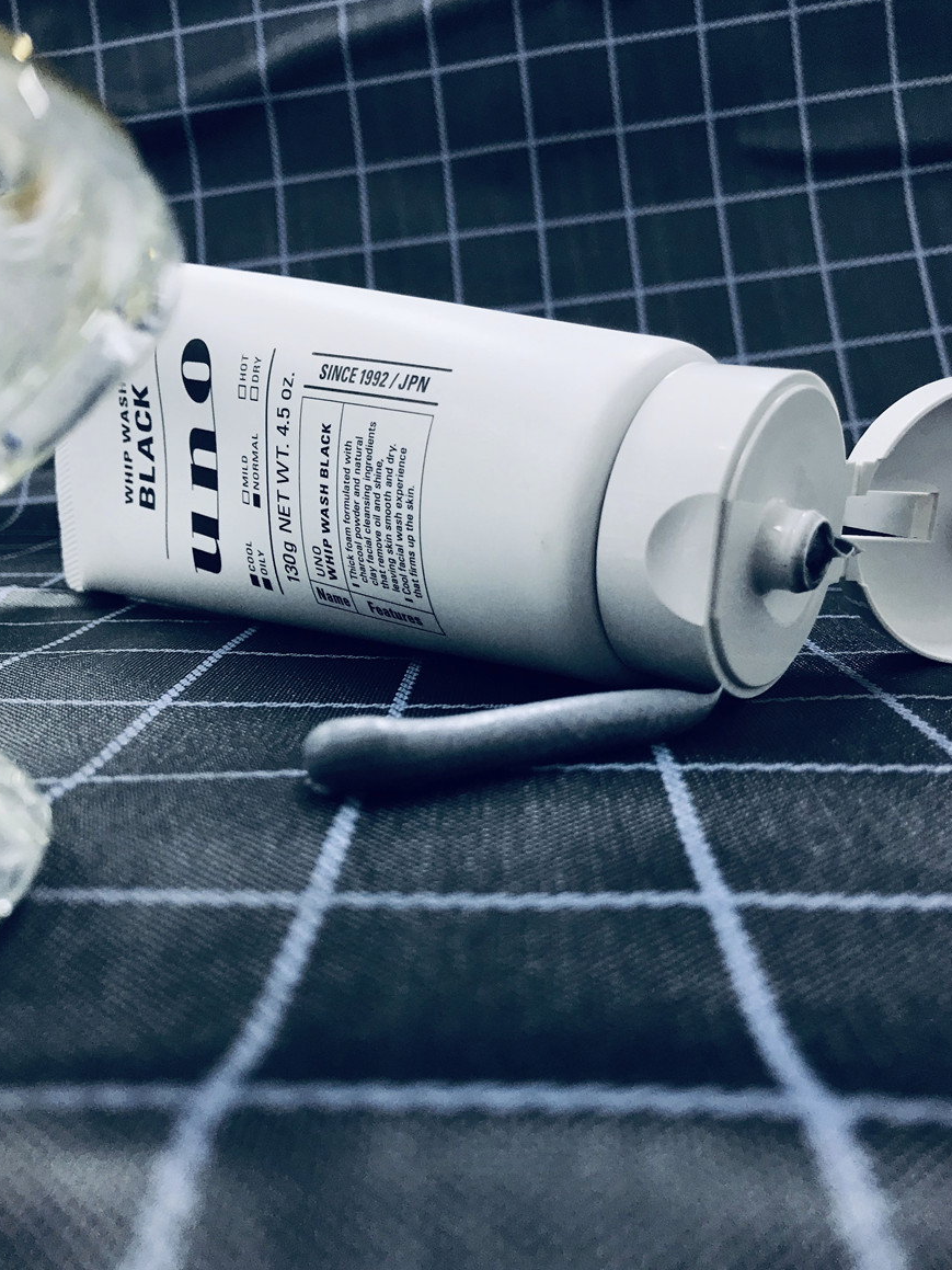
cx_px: 470
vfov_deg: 61.7
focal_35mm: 29
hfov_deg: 48.2
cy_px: 639
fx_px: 1064
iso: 32
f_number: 1.8
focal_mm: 3.99
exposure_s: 1/33
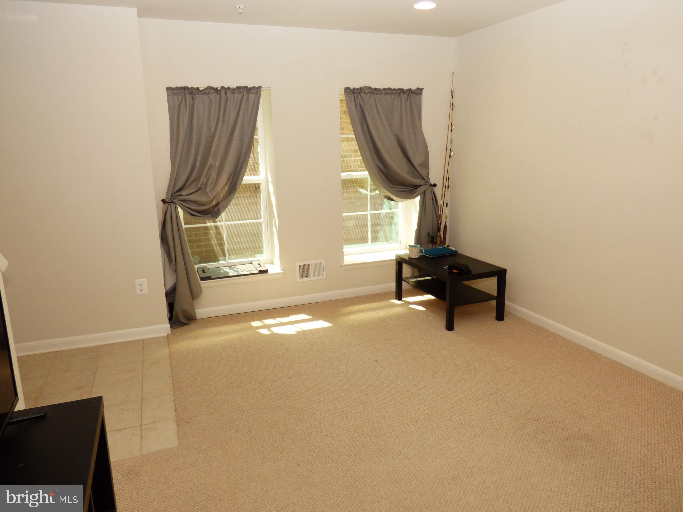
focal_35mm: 24
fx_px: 474
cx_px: 342
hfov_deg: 71.6
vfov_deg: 56.8
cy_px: 256
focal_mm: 4.25
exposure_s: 1/60
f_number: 3
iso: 100
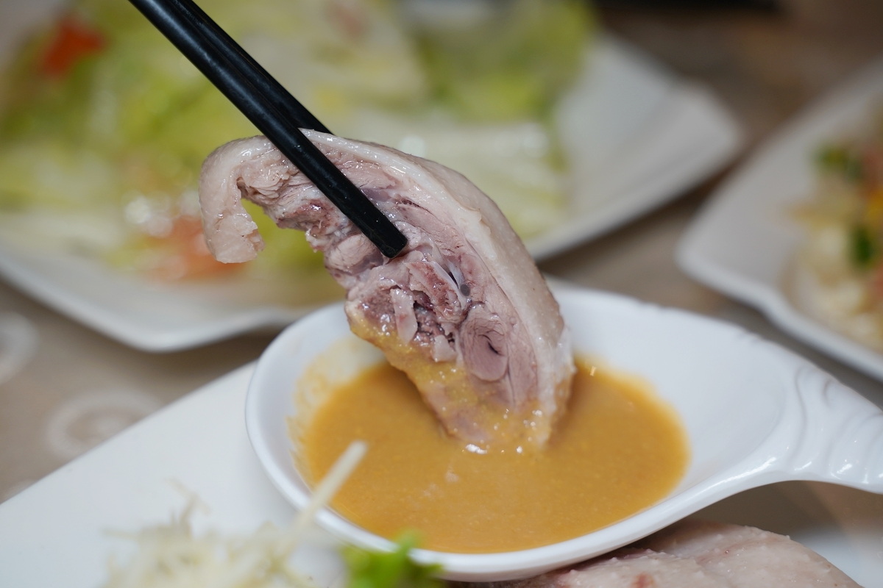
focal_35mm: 75
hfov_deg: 27.0
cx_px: 442
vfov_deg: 18.2
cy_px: 294
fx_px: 1839
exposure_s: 1/80
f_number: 4
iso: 160
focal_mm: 75
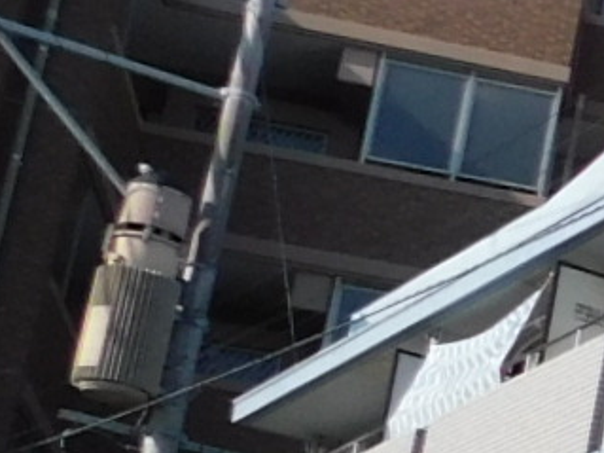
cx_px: 2018
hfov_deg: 8.9
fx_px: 2860
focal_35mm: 164
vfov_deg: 8.9
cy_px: 627
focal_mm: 4
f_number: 6
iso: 125
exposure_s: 1/400
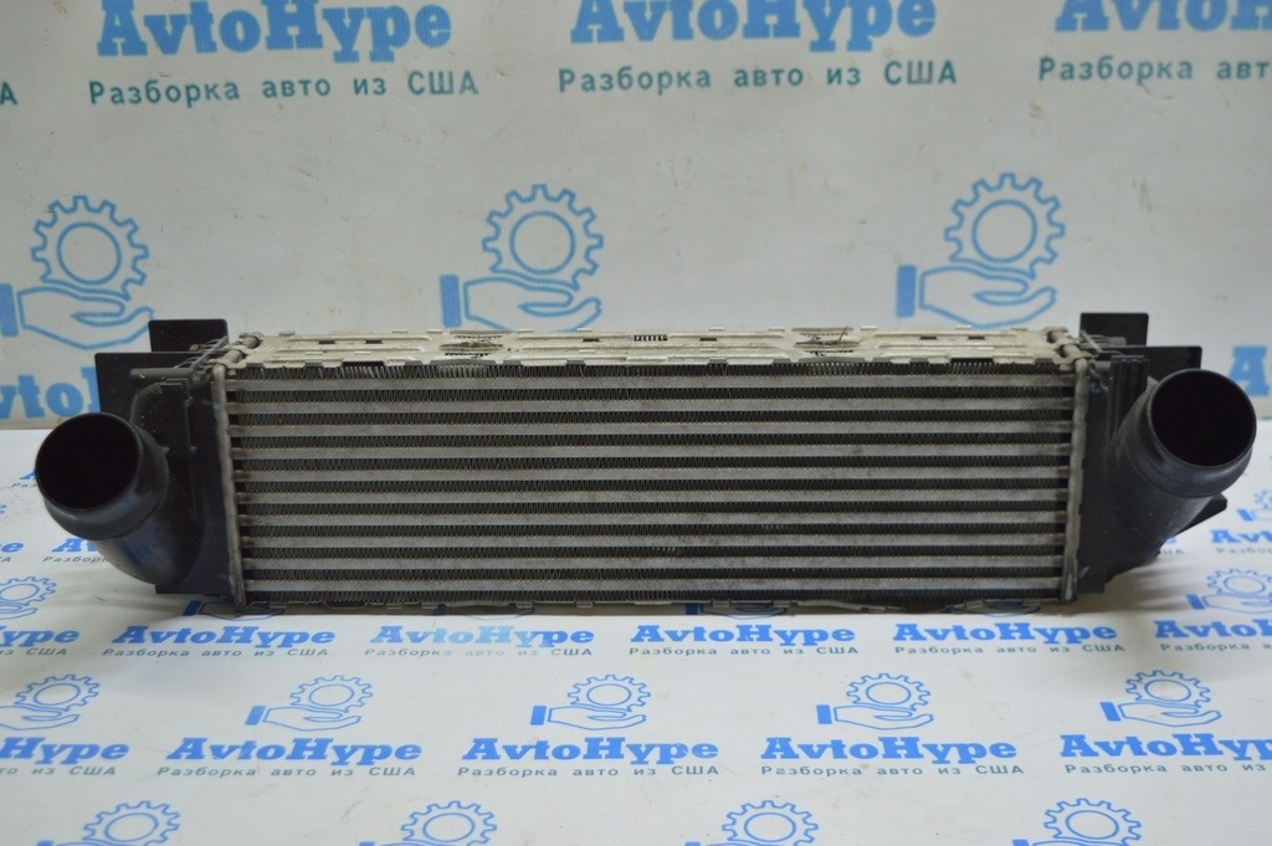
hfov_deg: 42.4
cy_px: 423
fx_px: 1642
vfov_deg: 28.9
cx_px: 636
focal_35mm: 46
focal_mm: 31
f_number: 4.2
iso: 400
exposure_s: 1/50
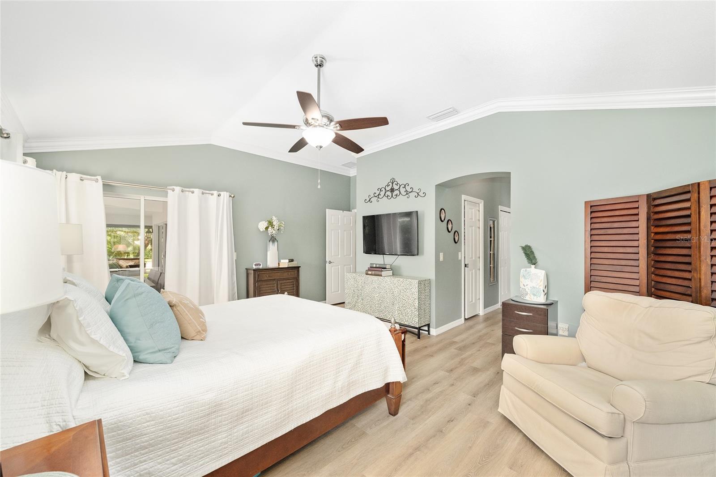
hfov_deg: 104.3
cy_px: 238
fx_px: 278
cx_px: 358
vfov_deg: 81.2
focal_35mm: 14
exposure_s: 1/50
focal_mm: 14
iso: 500
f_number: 7.1
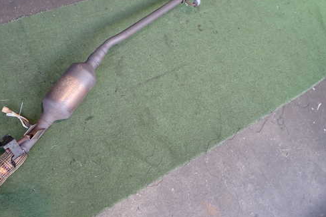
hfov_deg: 58.4
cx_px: 134
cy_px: 87
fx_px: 290
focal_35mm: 32
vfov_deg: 40.9
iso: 200
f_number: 2
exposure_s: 1/80
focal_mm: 4.5
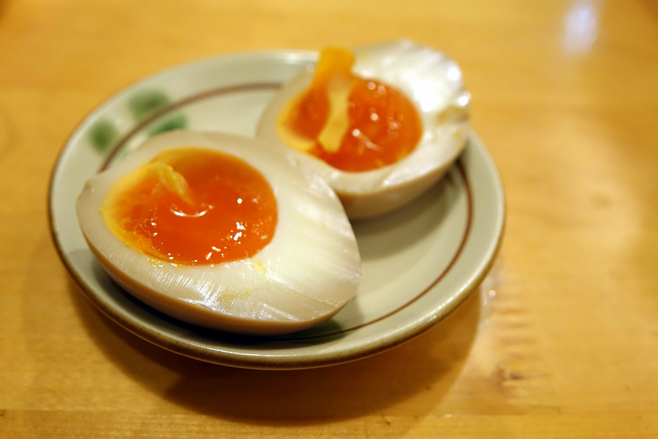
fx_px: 695
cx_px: 329
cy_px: 220
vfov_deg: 35.1
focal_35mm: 38
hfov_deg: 50.7
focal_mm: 13.94
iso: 800
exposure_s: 1/40
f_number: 2.8
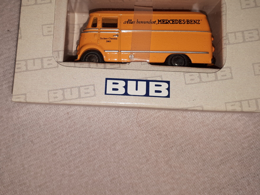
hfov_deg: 47.6
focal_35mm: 39
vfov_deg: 36.4
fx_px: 293
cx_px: 106
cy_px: 64
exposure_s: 1/438
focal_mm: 3.6
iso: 40
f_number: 1.9
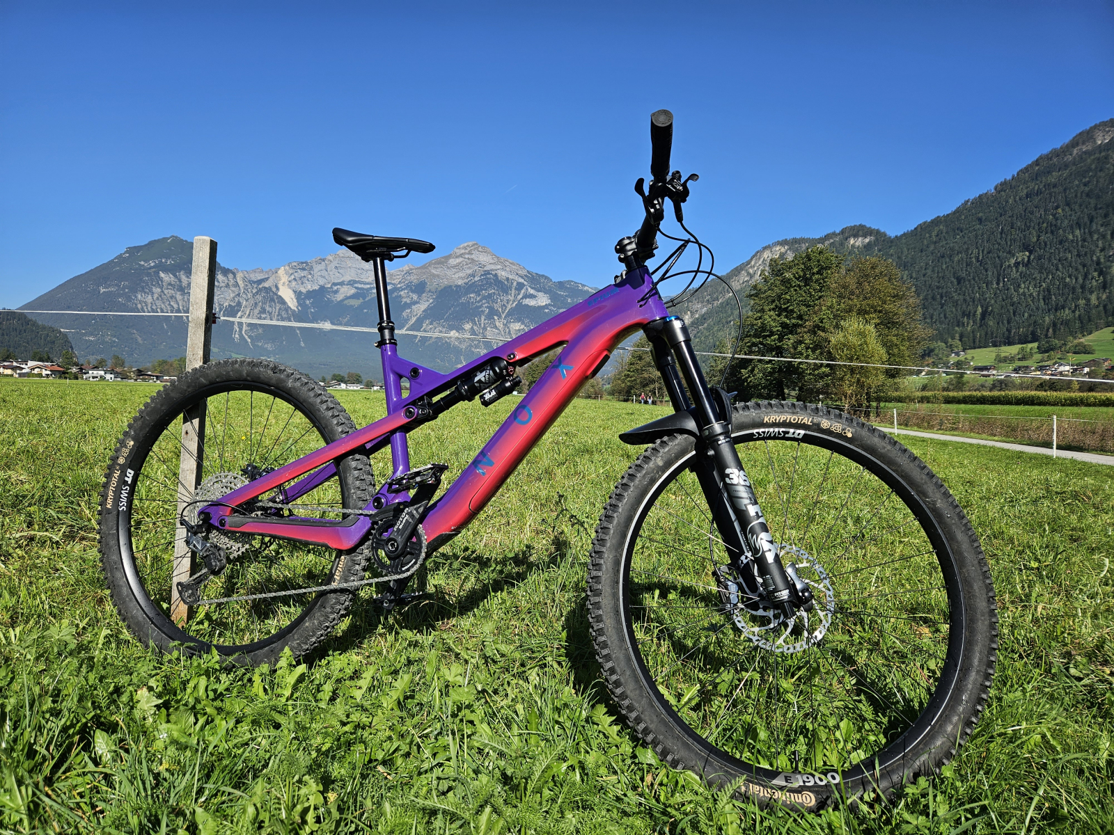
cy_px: 418
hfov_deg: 73.9
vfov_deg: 58.9
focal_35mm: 23
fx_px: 740
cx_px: 557
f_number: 1.8
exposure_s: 1/2259
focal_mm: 5.4
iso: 25
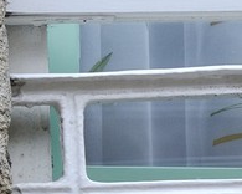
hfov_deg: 1.3
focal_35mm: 1542
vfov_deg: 1.0
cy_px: 51
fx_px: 11044
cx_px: -582
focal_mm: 200
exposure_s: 1/200
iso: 400
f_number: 9
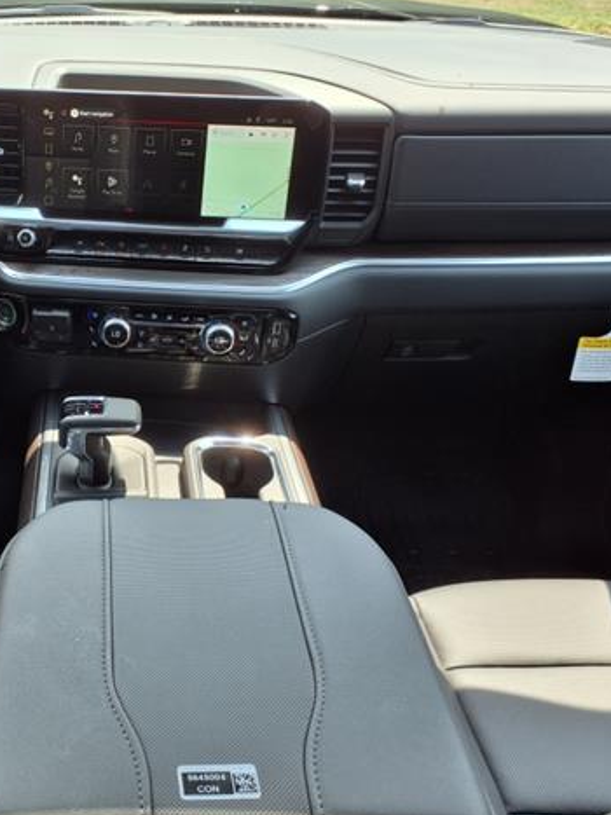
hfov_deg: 36.7
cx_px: 87
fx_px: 871
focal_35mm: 37
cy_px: 403
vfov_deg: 50.1
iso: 40
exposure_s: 1/200
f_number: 1.9
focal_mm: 3.58
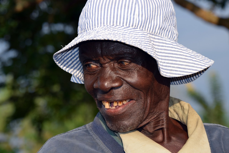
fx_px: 763
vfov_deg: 11.4
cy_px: 76
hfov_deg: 17.1
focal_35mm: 120
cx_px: 114
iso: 100
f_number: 7.1
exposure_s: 1/200
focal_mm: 80
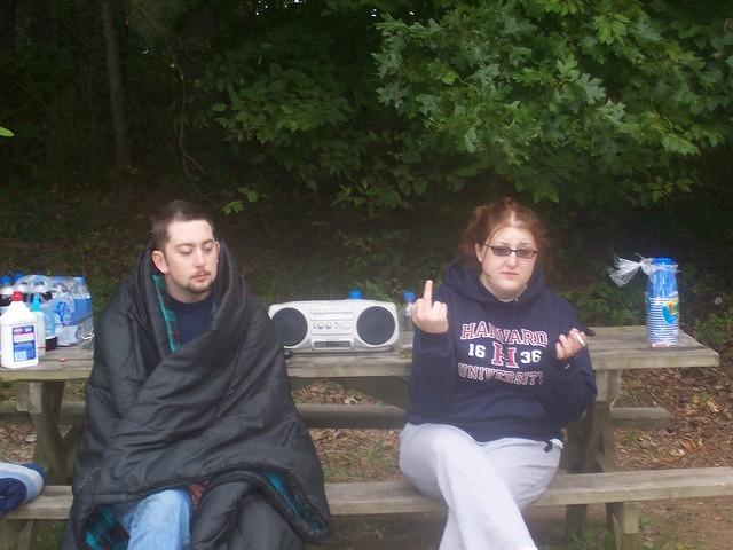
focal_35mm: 71
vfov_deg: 20.7
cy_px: 275
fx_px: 1503
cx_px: 366
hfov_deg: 27.4
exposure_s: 1/90
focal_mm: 10.8
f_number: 4
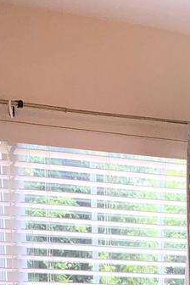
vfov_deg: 12.8
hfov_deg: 10.0
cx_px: 276
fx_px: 1053
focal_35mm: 133
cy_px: 627
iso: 20
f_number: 1.8
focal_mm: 3.99
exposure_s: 1/395
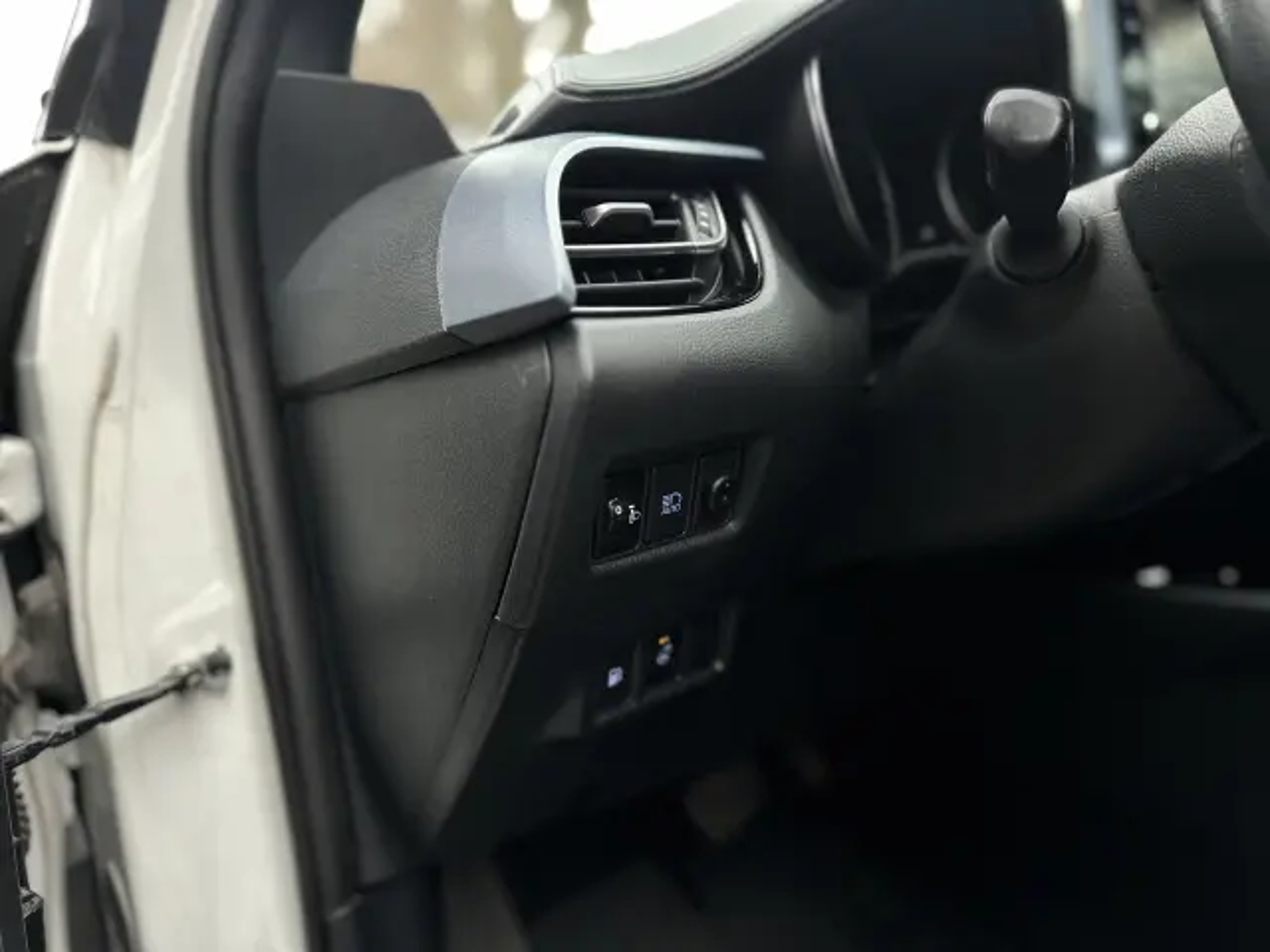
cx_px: 635
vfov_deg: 56.8
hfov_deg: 71.6
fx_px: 881
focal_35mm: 24
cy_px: 476
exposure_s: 1/60
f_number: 1.78
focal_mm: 6.86
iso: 400
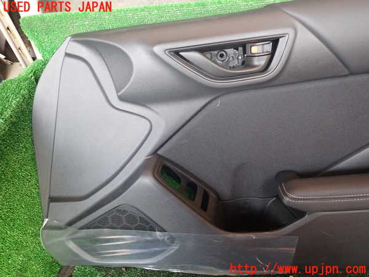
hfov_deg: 69.4
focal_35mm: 25
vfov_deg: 54.9
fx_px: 266
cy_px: 138
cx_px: 184
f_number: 2
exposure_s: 1/30
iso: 500
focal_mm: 4.5
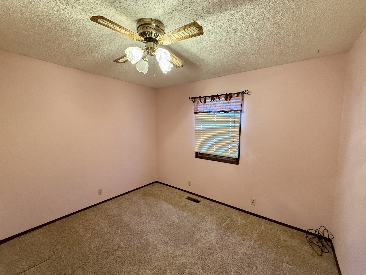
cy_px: 138
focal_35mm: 14
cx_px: 183
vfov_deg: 85.7
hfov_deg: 102.1
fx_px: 148
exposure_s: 1/60
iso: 400
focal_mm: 2.22
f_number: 2.2
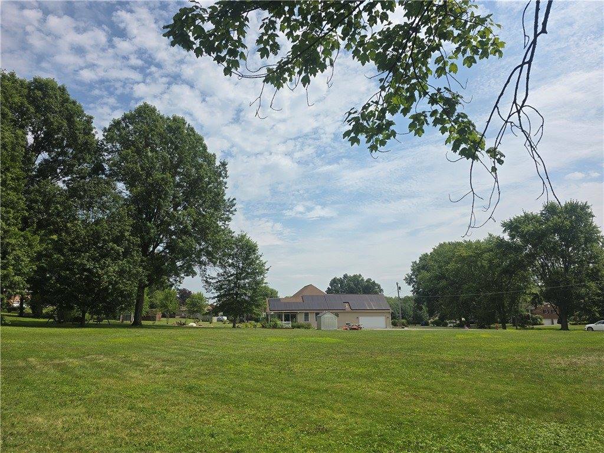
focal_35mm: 23
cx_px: 302
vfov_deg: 58.9
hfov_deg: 73.9
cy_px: 226
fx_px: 401
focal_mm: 6.3
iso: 12
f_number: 1.7
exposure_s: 1/1538
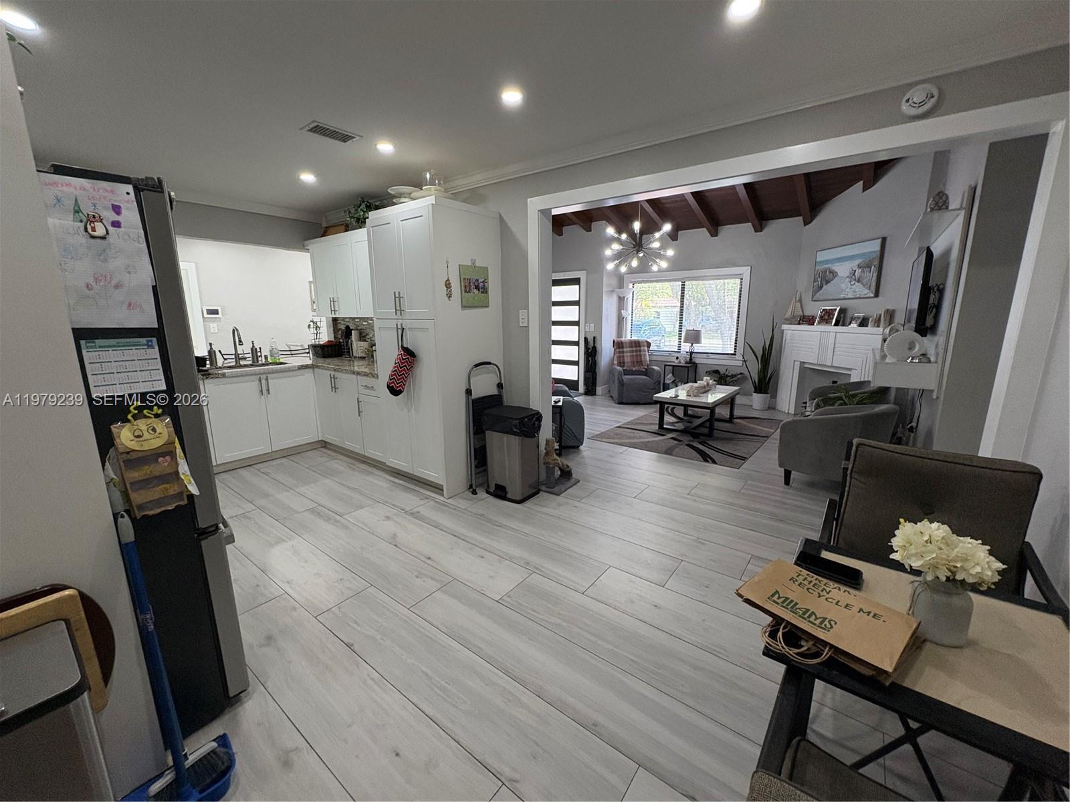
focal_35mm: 14
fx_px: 433
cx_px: 535
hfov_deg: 102.1
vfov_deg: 85.7
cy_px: 401
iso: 320
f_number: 2.2
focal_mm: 2.22
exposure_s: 1/120
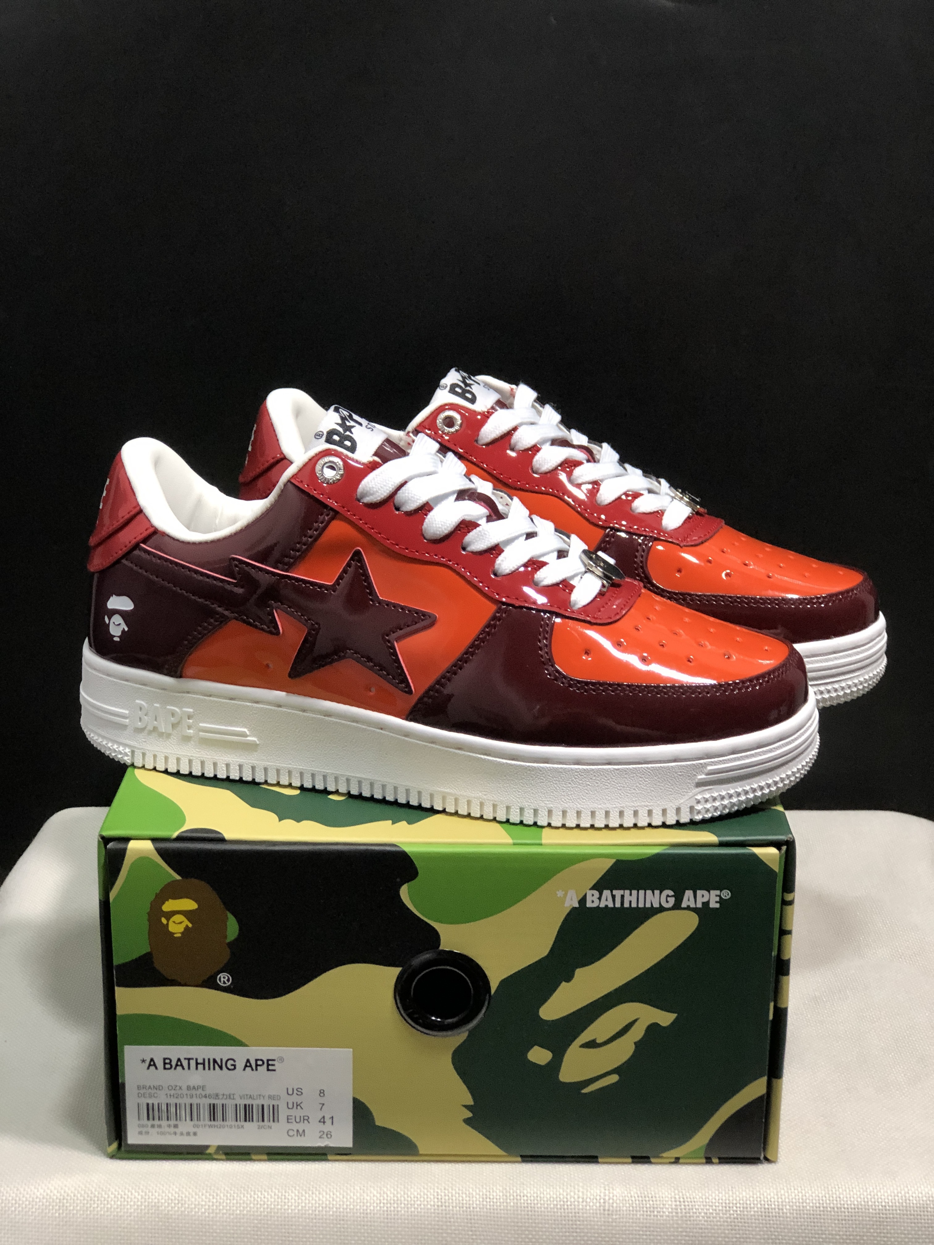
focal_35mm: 57
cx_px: 467
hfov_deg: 25.7
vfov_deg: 33.8
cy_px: 622
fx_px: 2051
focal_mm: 6.6
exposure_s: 1/30
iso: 160
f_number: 2.8
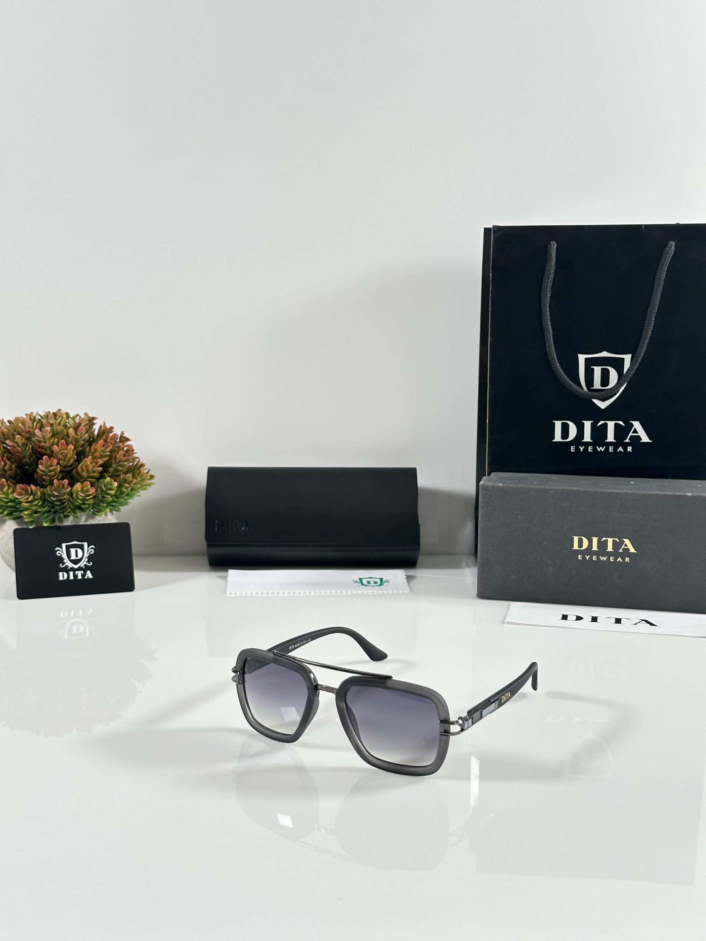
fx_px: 1305
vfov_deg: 39.7
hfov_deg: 30.3
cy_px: 470
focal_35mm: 48
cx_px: 353
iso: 125
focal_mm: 6.86
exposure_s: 1/100
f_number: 1.78
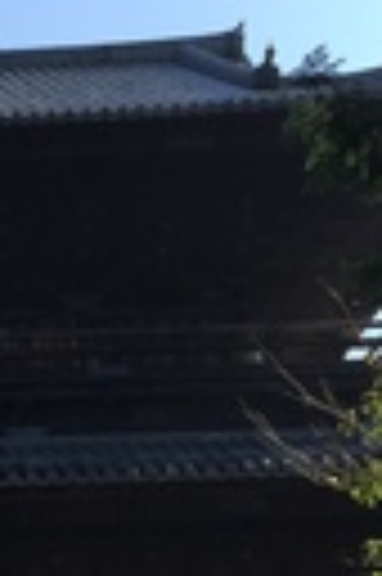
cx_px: -301
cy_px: 428
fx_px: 1803
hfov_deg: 11.3
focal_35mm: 113
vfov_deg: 18.0
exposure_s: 1/1099
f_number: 2.2
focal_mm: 4.15
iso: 32
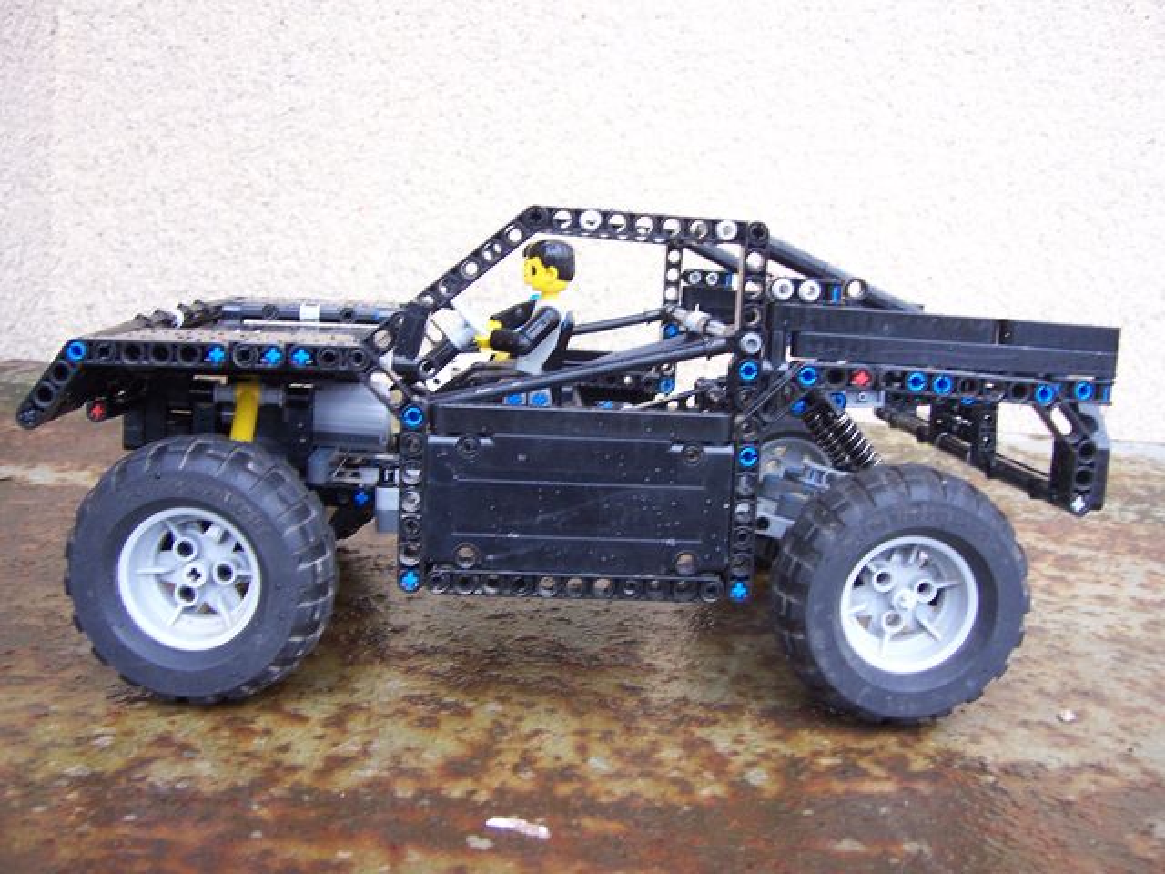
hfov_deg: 51.4
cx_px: 582
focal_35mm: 36
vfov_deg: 39.7
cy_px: 437
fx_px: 1212
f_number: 3
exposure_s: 1/20
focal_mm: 6
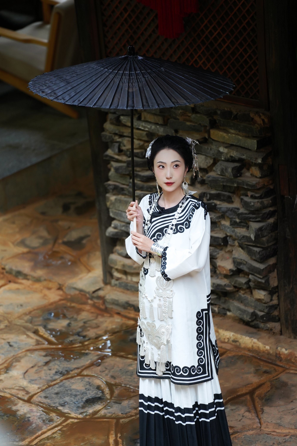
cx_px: 152
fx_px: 2289
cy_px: 224
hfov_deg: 7.4
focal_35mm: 185
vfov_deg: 11.1
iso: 800
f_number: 2.8
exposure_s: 1/125
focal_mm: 180
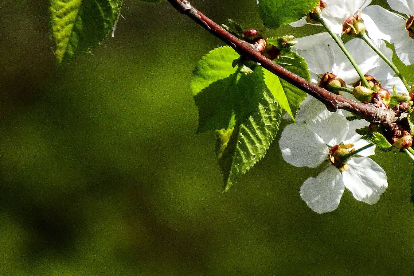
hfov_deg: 1.6
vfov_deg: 1.1
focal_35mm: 1300
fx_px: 14951
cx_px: 367
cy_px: 134
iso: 200
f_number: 7.1
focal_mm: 119.94
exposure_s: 1/500
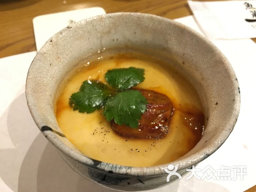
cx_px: 128
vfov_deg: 48.2
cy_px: 96
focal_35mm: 29
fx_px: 214
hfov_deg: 61.7
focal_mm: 4.15
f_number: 2.2
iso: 400
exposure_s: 1/17
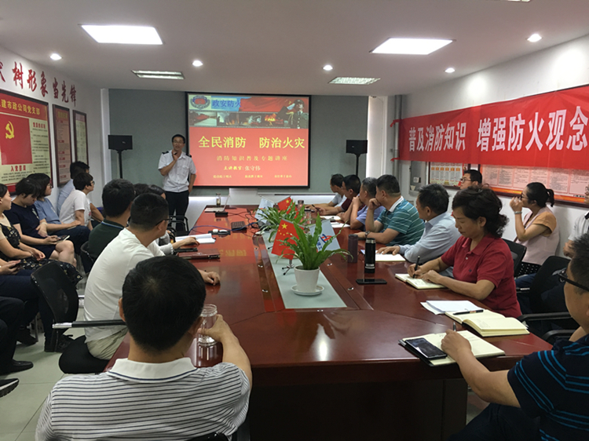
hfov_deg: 61.7
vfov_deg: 48.2
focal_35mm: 29
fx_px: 493
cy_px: 220
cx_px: 294
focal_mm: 4.15
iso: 125
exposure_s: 1/33
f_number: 2.2
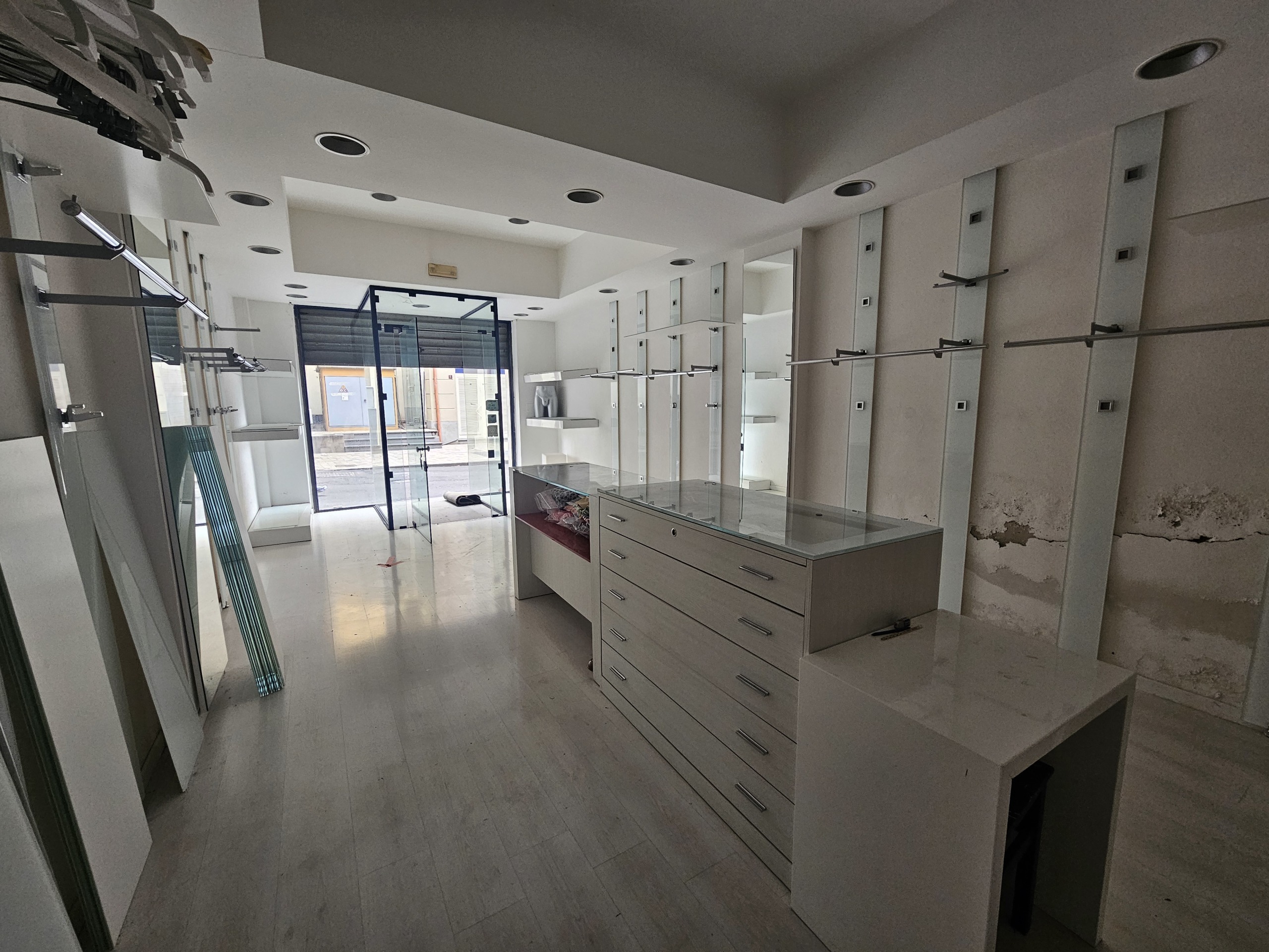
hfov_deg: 106.2
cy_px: 476
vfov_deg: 89.9
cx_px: 634
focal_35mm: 13
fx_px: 477
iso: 160
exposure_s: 1/50
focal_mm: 2.2
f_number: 2.2
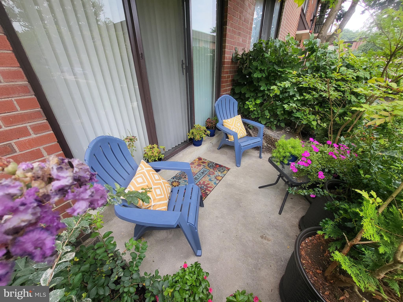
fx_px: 151
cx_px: 202
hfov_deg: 106.2
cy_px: 151
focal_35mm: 13
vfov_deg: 89.9
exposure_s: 1/120
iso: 40
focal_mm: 1.74
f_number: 2.2
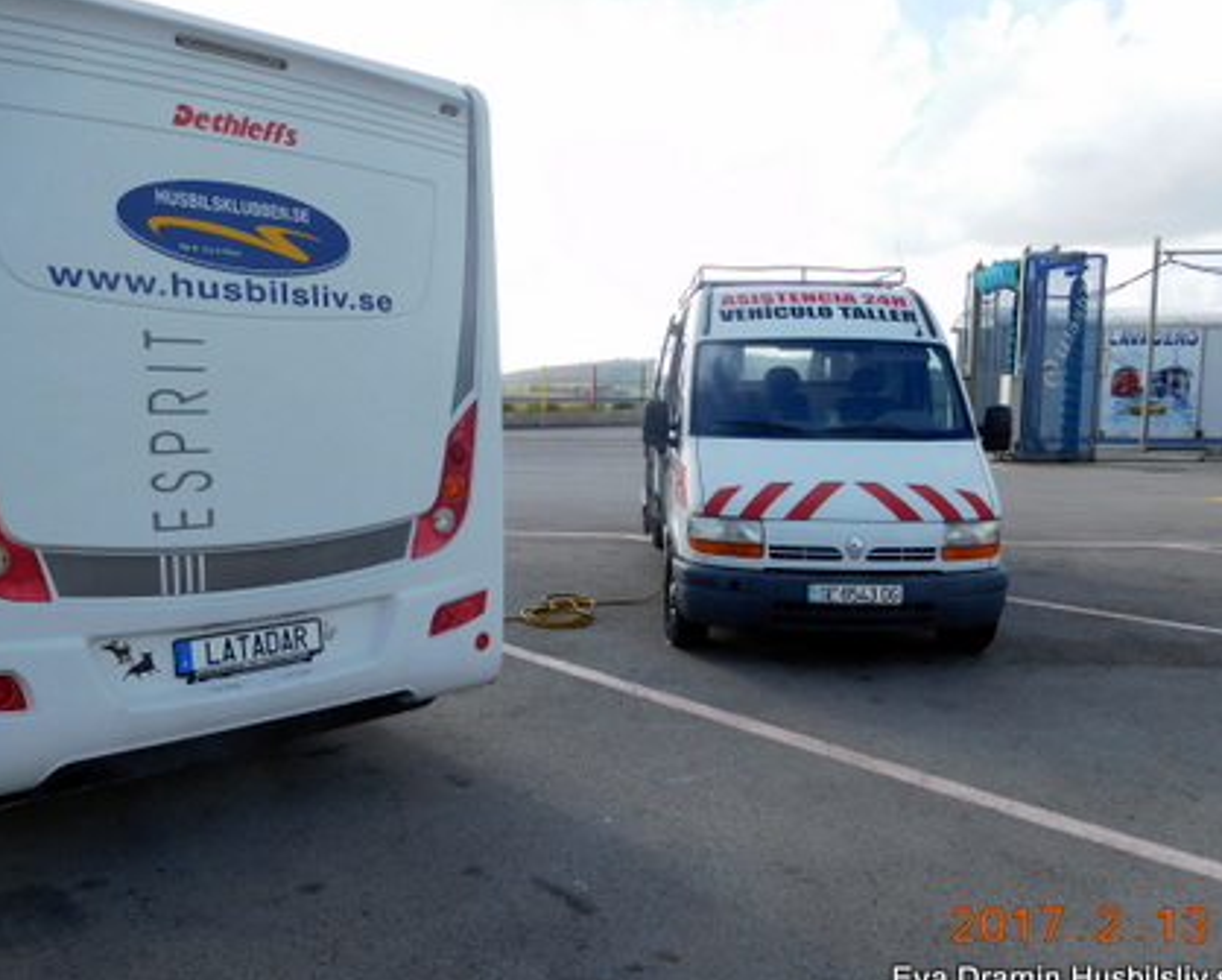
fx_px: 1013
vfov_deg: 51.6
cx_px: 596
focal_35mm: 28
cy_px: 509
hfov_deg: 62.2
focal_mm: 4.5
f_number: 3.4
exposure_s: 1/800
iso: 125
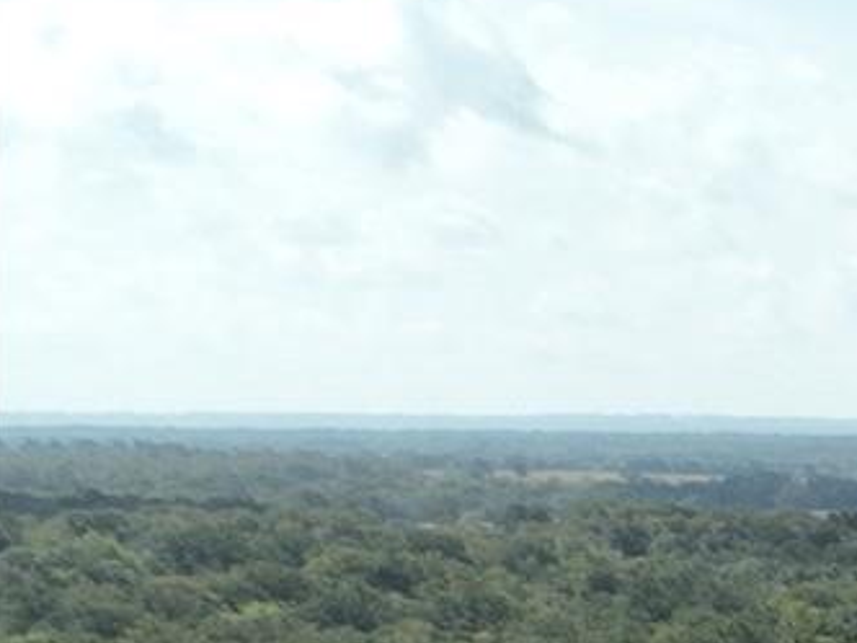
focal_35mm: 148
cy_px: 1859
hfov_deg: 9.8
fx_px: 3664
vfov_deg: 8.5
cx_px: 2633
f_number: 2.8
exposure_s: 1/2000
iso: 130
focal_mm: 12.29
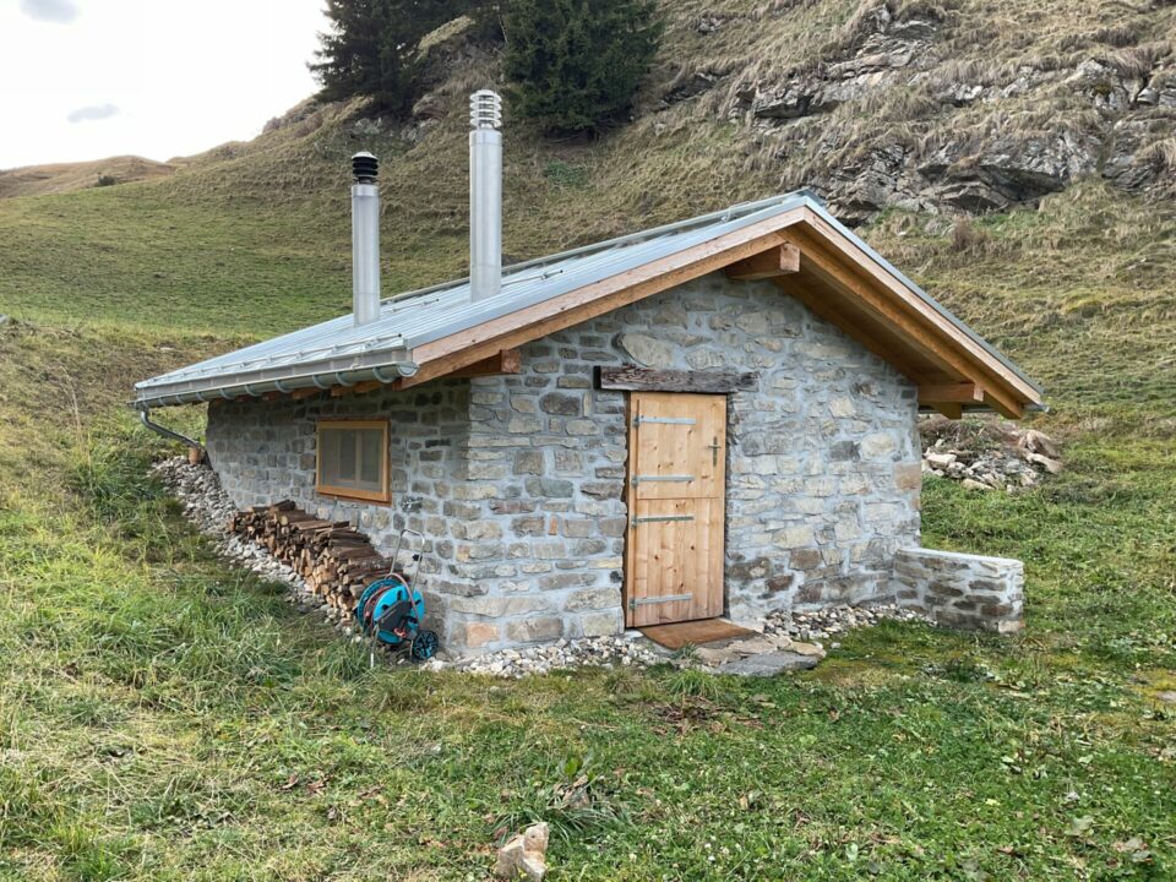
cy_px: 441
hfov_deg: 61.7
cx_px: 588
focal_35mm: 29
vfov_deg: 48.2
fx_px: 985
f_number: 1.8
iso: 20
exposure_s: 1/120
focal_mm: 3
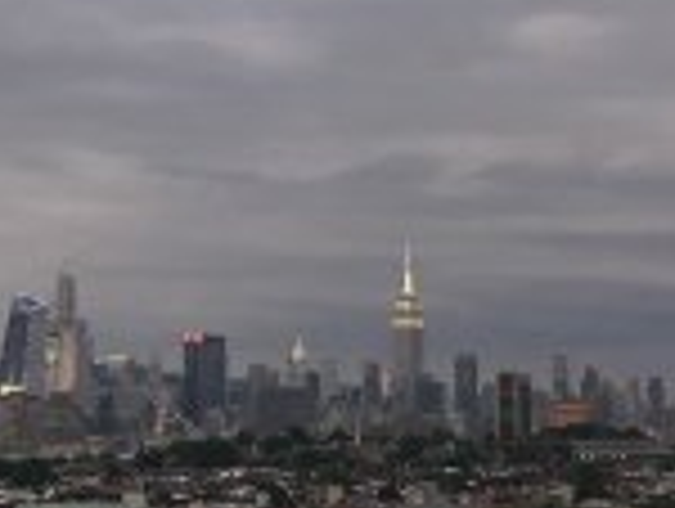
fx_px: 2305
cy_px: 29
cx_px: 360
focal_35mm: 118
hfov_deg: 16.7
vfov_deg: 12.5
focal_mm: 4.15
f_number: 2.2
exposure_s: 1/33
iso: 64
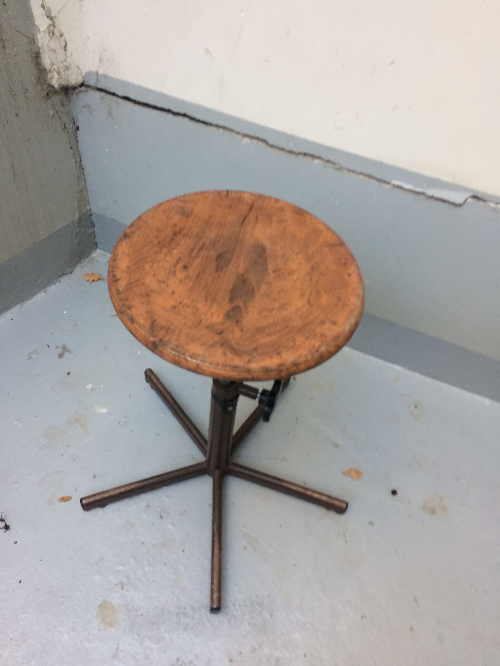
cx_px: 250
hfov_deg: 48.2
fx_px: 559
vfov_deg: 61.7
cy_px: 333
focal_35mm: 29
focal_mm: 4.15
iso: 32
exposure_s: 1/33
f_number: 2.2
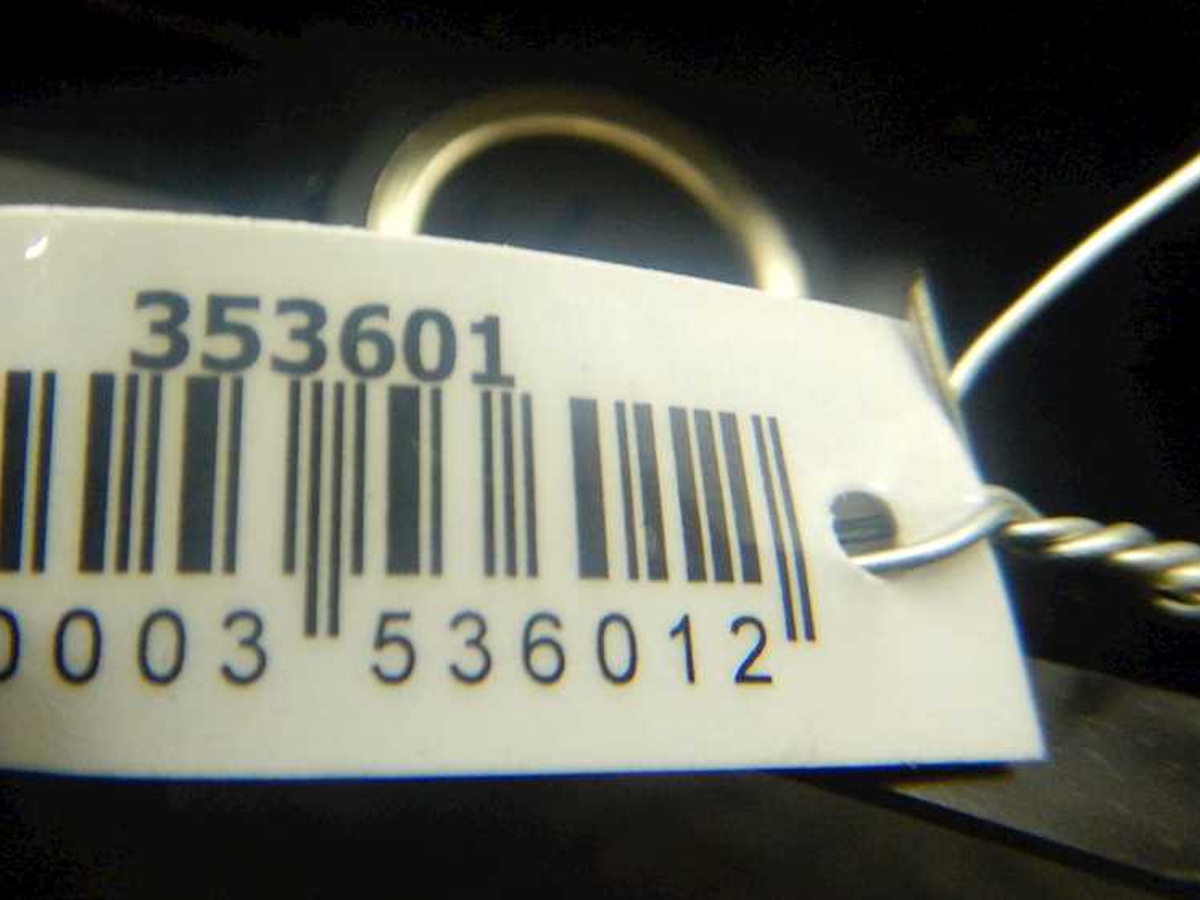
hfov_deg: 54.1
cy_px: 348
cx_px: 385
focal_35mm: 33
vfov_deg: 42.7
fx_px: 1144
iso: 200
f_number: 2.8
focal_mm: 4.3
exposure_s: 1/30
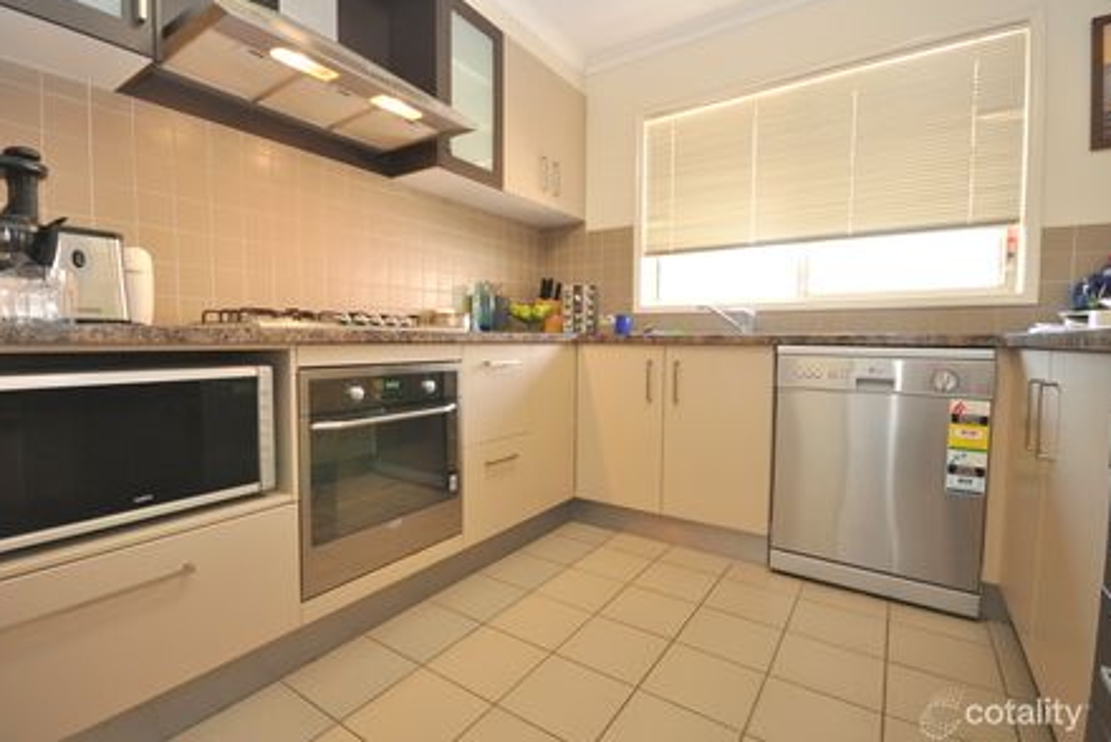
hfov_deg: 96.6
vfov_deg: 73.8
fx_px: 494
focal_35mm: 16
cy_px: 370
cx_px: 530
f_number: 4
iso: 800
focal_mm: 10
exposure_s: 1/60
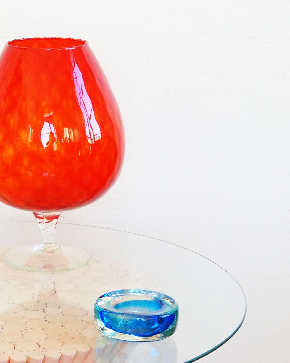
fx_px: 1065
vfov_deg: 19.3
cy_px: 215
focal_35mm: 99
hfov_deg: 15.2
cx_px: -3
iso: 640
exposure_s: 1/160
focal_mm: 27
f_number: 4.5
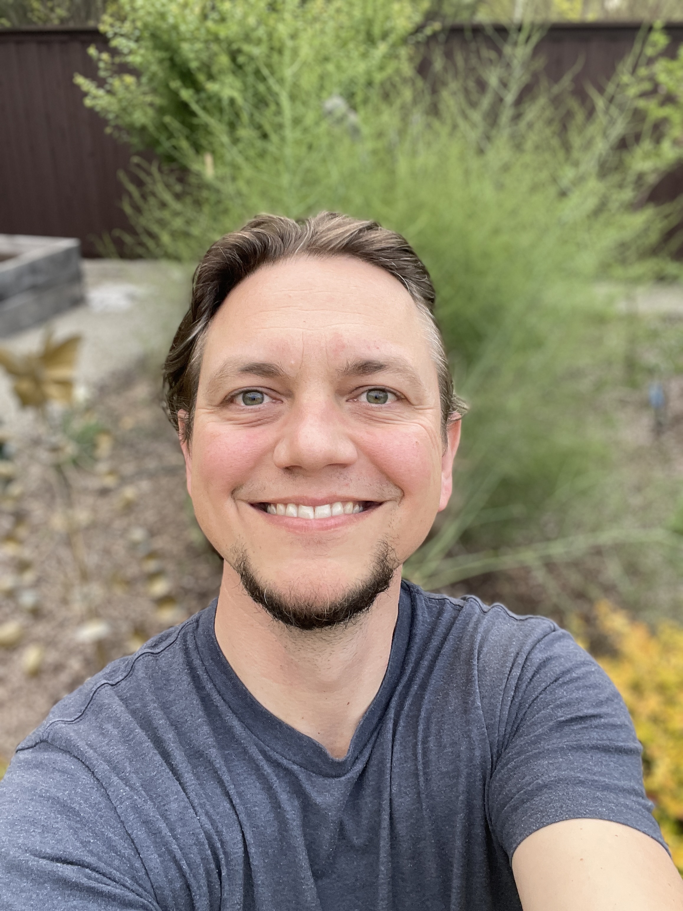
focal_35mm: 30
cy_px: 456
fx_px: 789
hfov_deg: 46.8
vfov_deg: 60.0
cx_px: 342
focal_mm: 2.71
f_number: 2.2
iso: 100
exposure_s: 1/106
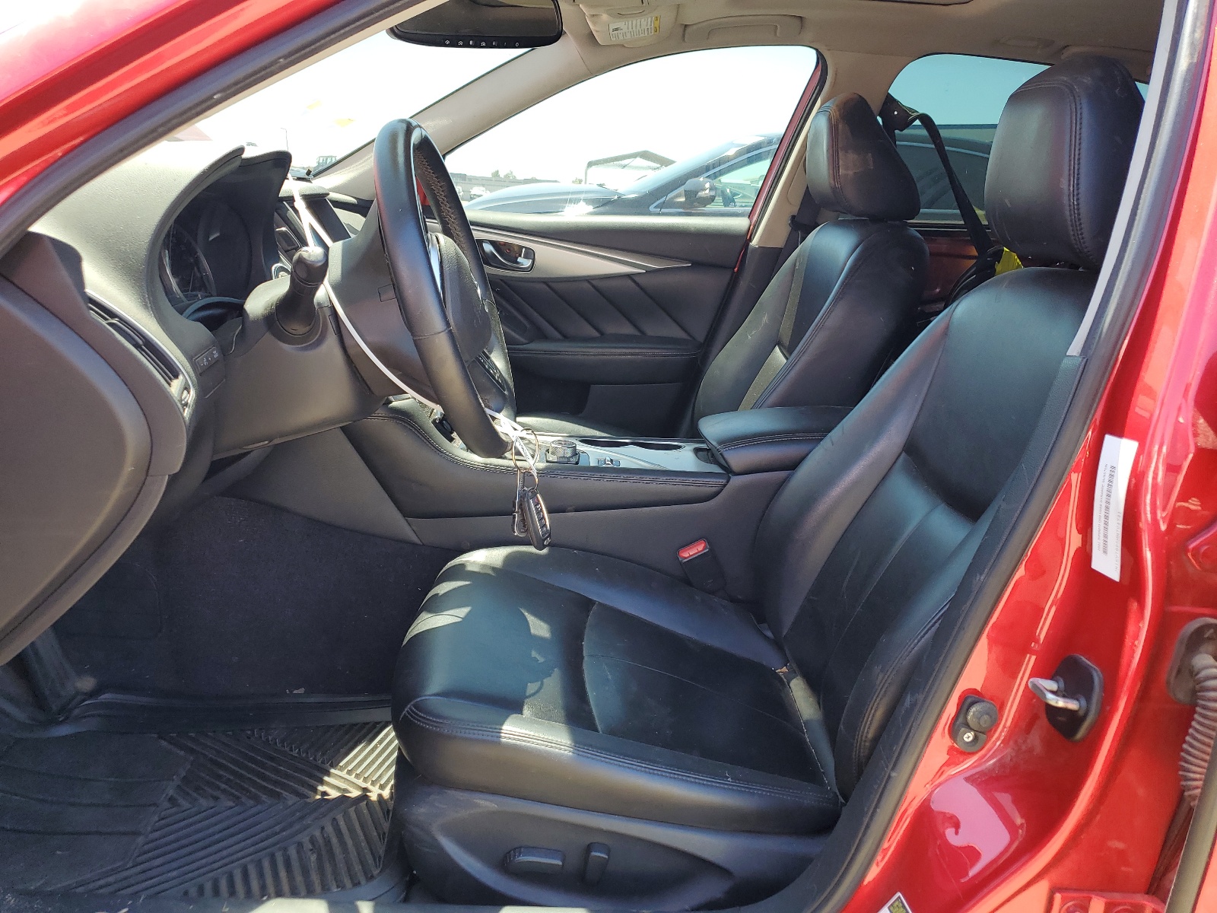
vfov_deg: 53.1
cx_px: 608
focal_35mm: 26
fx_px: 914
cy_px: 456
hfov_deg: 67.3
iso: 50
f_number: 1.5
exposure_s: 1/227
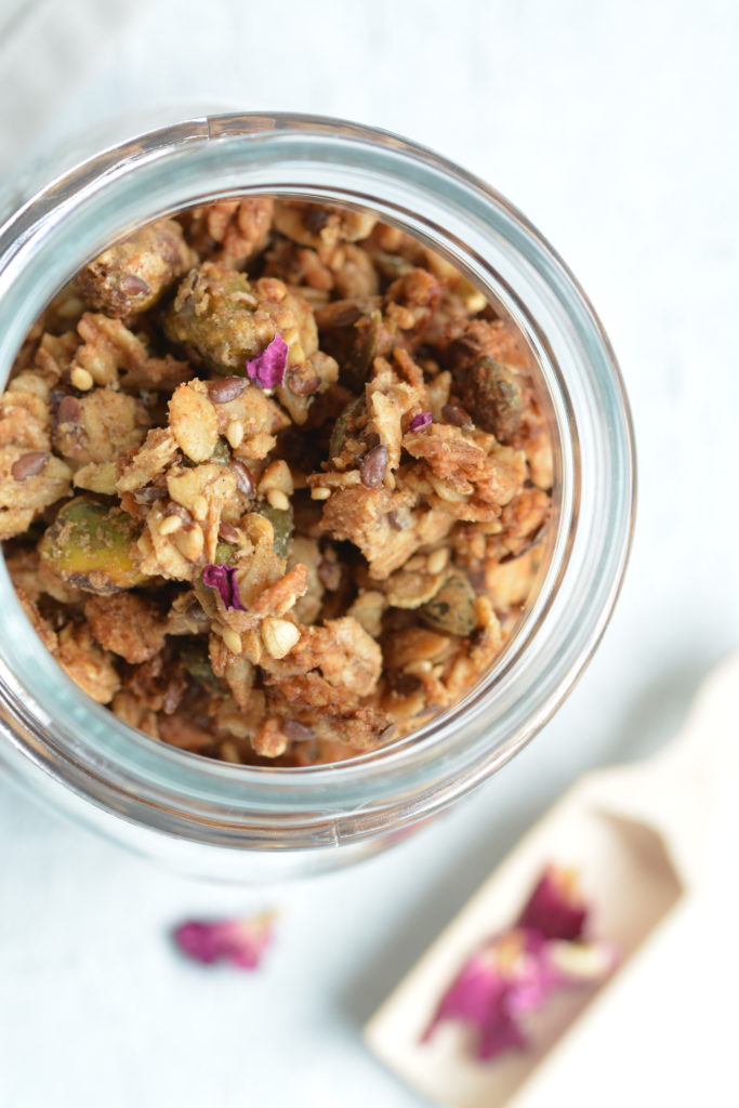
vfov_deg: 13.0
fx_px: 4848
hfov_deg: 8.7
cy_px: 554
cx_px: 370
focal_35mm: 158
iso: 200
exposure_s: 1/8
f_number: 5.6
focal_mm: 105
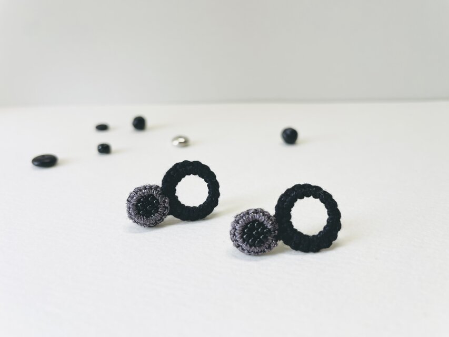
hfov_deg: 67.3
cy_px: 168
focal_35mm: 26
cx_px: 224
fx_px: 337
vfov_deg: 53.1
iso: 32
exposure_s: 1/167
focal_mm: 4.2
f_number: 1.6
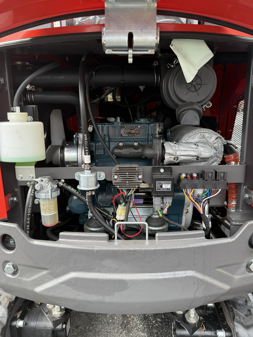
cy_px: 168
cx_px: 123
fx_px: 244
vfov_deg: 69.4
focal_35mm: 25
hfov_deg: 54.9
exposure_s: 1/249
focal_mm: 6.76
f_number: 1.78
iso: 80
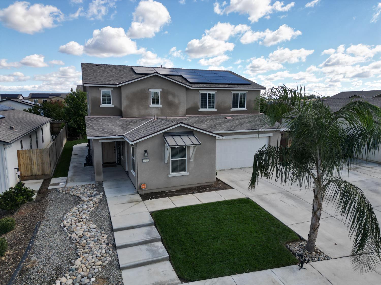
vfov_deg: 56.8
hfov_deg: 71.6
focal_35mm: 24
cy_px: 142
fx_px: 264
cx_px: 190
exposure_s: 1/90
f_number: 1.7
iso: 110
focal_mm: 6.72
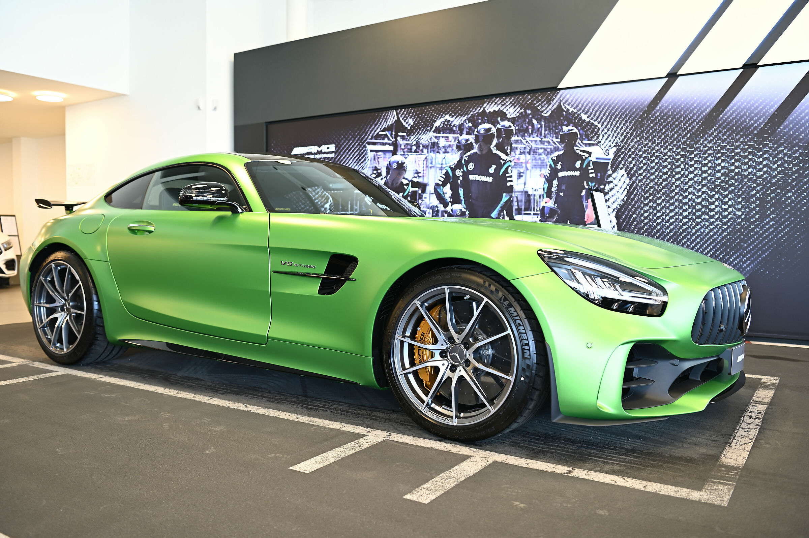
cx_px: 404
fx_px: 696
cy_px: 269
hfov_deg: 60.3
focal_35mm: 31
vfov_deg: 42.3
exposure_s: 1/30
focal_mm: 31
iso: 125
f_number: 2.8
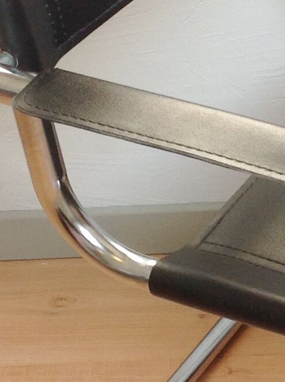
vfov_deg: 14.5
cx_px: 381
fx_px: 1497
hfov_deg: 10.6
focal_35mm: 136
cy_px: 170
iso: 64
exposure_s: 1/60
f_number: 2.4
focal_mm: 4.28
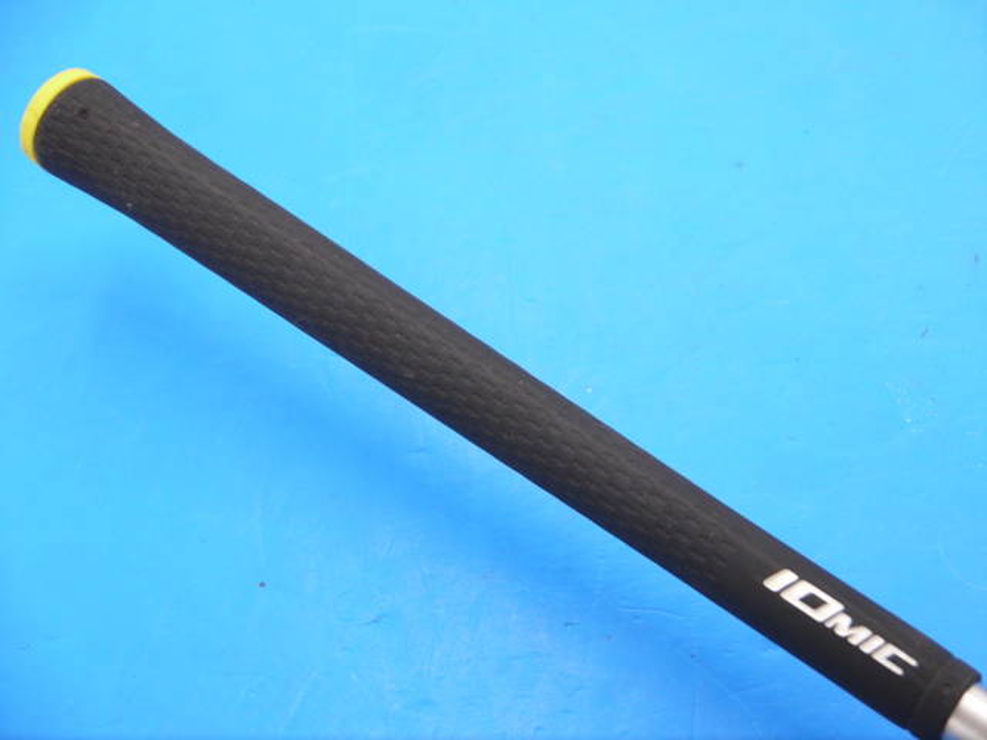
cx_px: 494
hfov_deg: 23.3
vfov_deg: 17.6
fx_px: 2395
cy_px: 370
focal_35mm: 84
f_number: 5.6
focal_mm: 42
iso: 640
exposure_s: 1/80
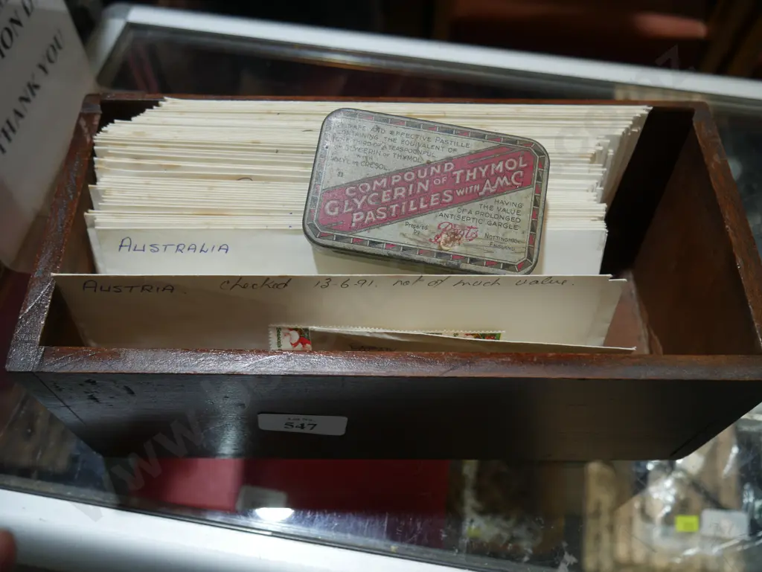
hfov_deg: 59.9
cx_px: 381
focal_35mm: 30
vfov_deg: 46.8
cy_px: 286
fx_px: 661
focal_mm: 15
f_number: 3.6
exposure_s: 1/100
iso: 200
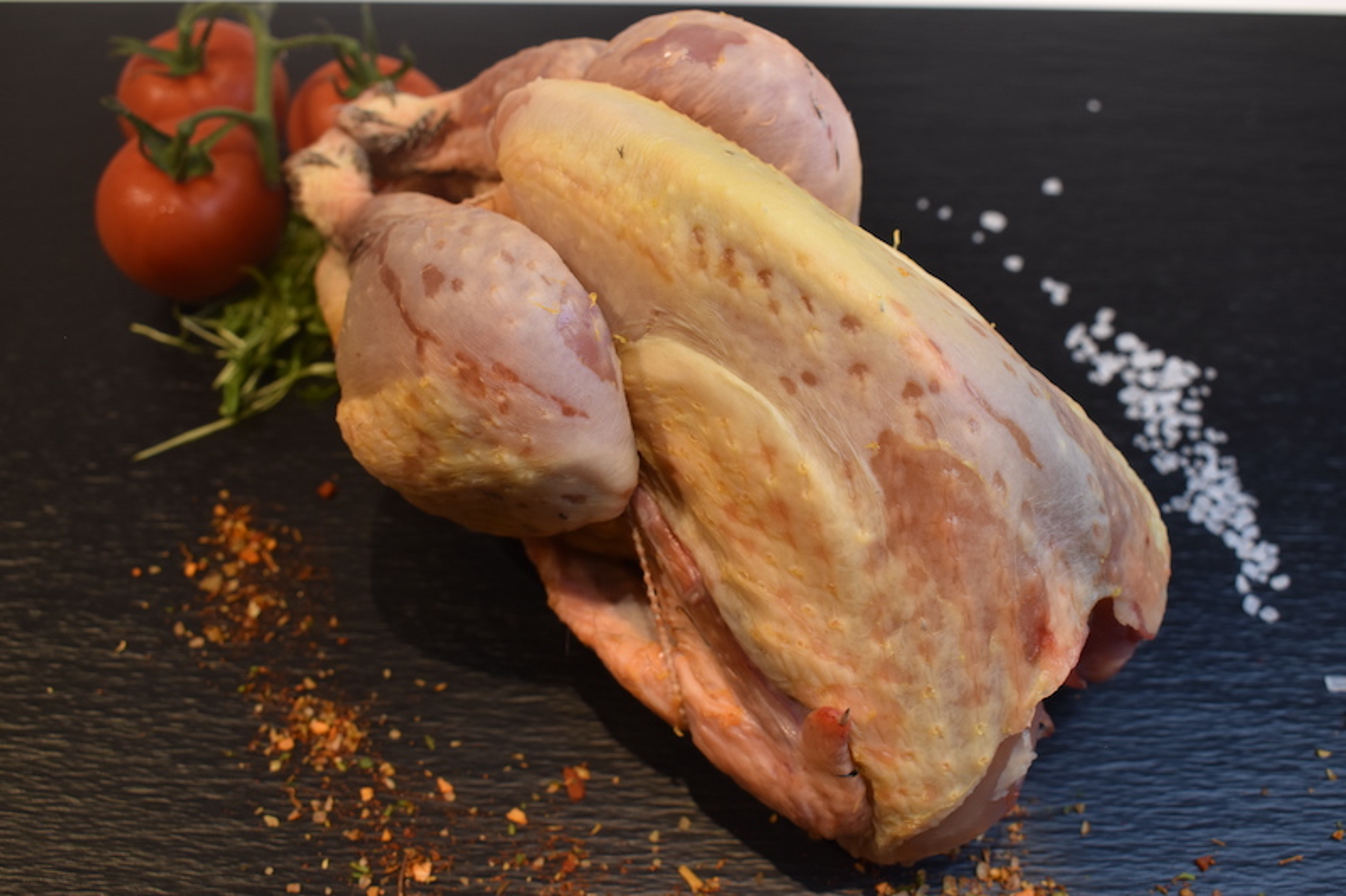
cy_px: 448
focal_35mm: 38
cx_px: 673
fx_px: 1402
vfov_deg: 35.5
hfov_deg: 51.3
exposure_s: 1/125
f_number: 6.3
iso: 400
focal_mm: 25
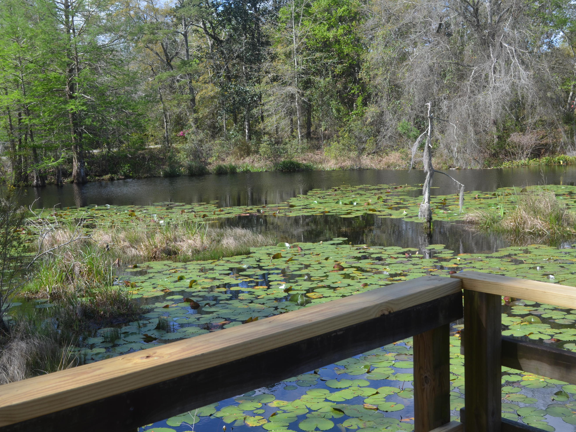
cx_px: 292
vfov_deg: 31.5
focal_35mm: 46
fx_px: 765
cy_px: 217
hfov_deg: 41.2
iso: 200
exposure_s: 1/250
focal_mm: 28
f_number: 8
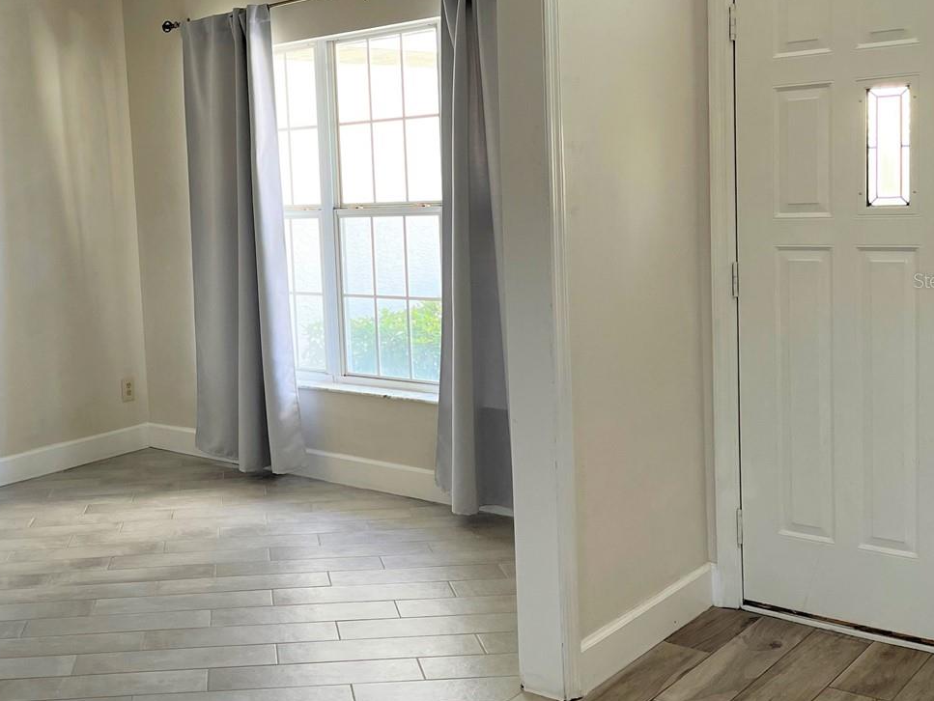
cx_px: 232
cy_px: 280
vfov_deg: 33.5
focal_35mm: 43
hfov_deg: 42.5
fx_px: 1161
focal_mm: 5.1
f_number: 1.6
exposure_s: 1/121
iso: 100
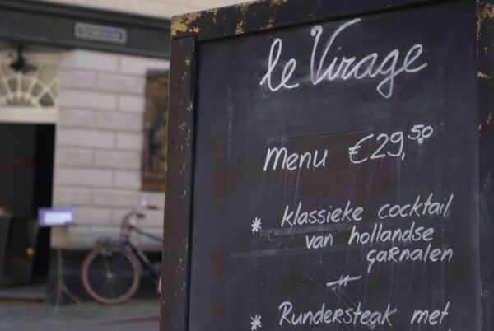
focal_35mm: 105
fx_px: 1443
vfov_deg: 13.1
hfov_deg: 19.4
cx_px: 247
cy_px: 166
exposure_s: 1/125
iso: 160
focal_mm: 70
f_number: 5.6
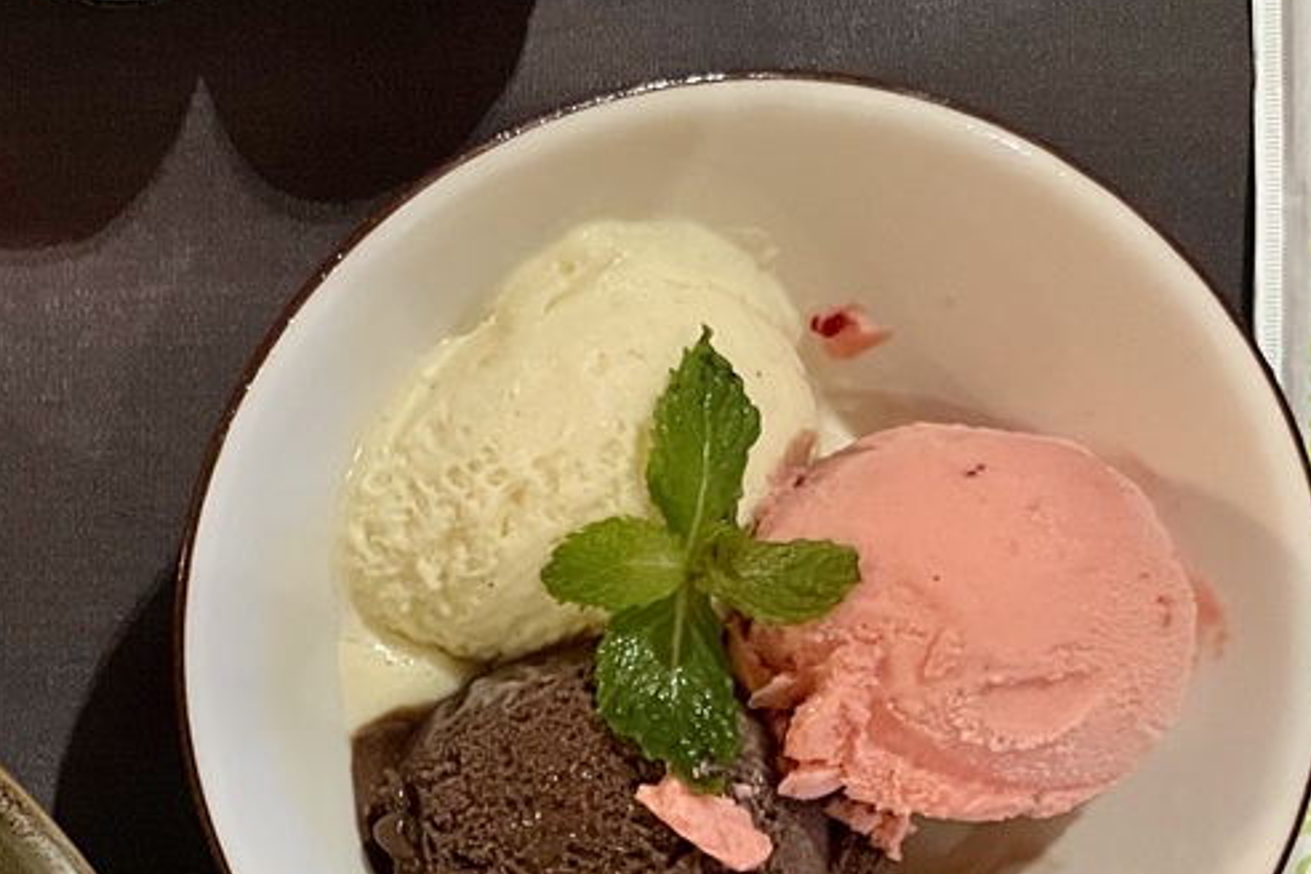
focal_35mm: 66
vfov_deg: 20.1
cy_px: 821
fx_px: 2403
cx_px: -205
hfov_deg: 27.4
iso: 640
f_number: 1.6
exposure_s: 1/25
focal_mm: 5.1
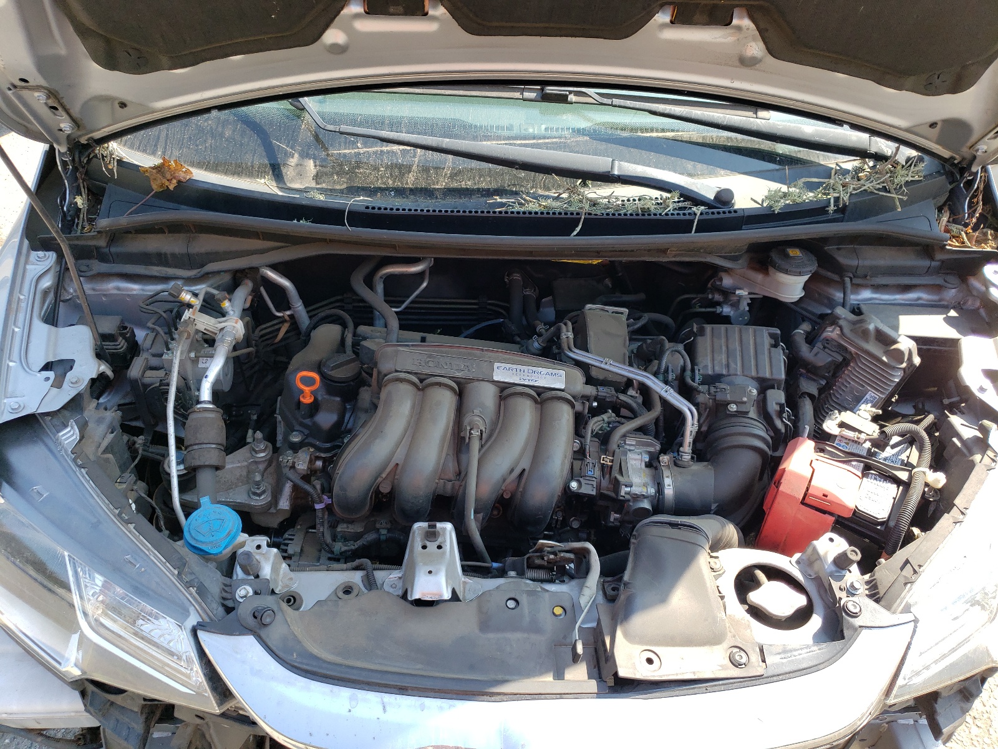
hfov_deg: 67.3
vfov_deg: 53.1
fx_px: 750
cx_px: 499
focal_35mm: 26
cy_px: 374
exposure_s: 1/588
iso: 50
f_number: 1.5
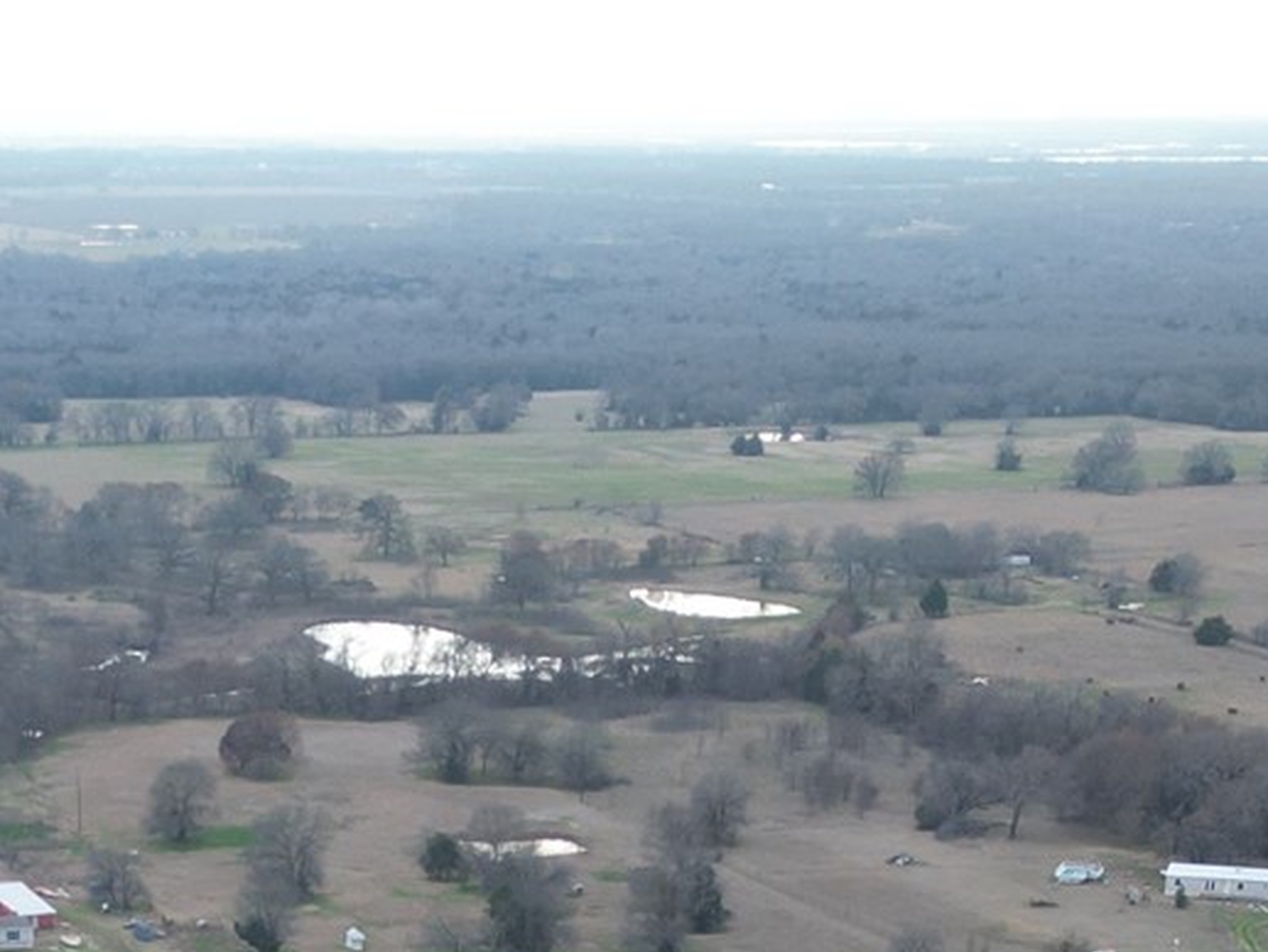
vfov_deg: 13.5
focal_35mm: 95
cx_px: 314
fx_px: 3481
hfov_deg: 20.5
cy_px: 1875
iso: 120
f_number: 1.7
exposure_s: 1/320
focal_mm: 6.72
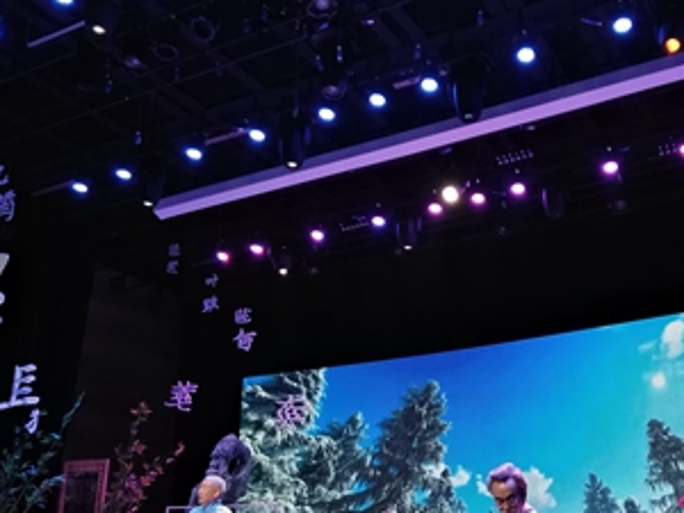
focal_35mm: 39
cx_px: 474
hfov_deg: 46.8
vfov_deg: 36.6
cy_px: 326
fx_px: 771
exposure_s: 1/33.3
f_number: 1.8
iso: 141
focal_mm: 3.63
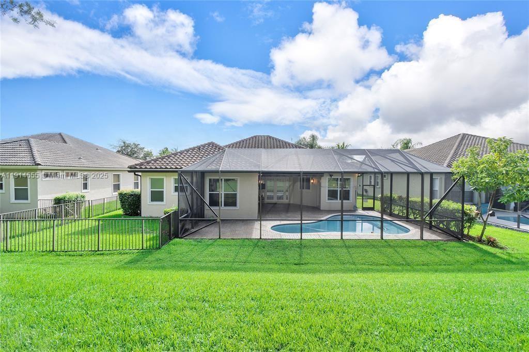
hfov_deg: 100.4
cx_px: 264
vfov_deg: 77.3
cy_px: 176
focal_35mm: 15
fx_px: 220
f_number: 11
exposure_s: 1/160
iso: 100
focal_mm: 10
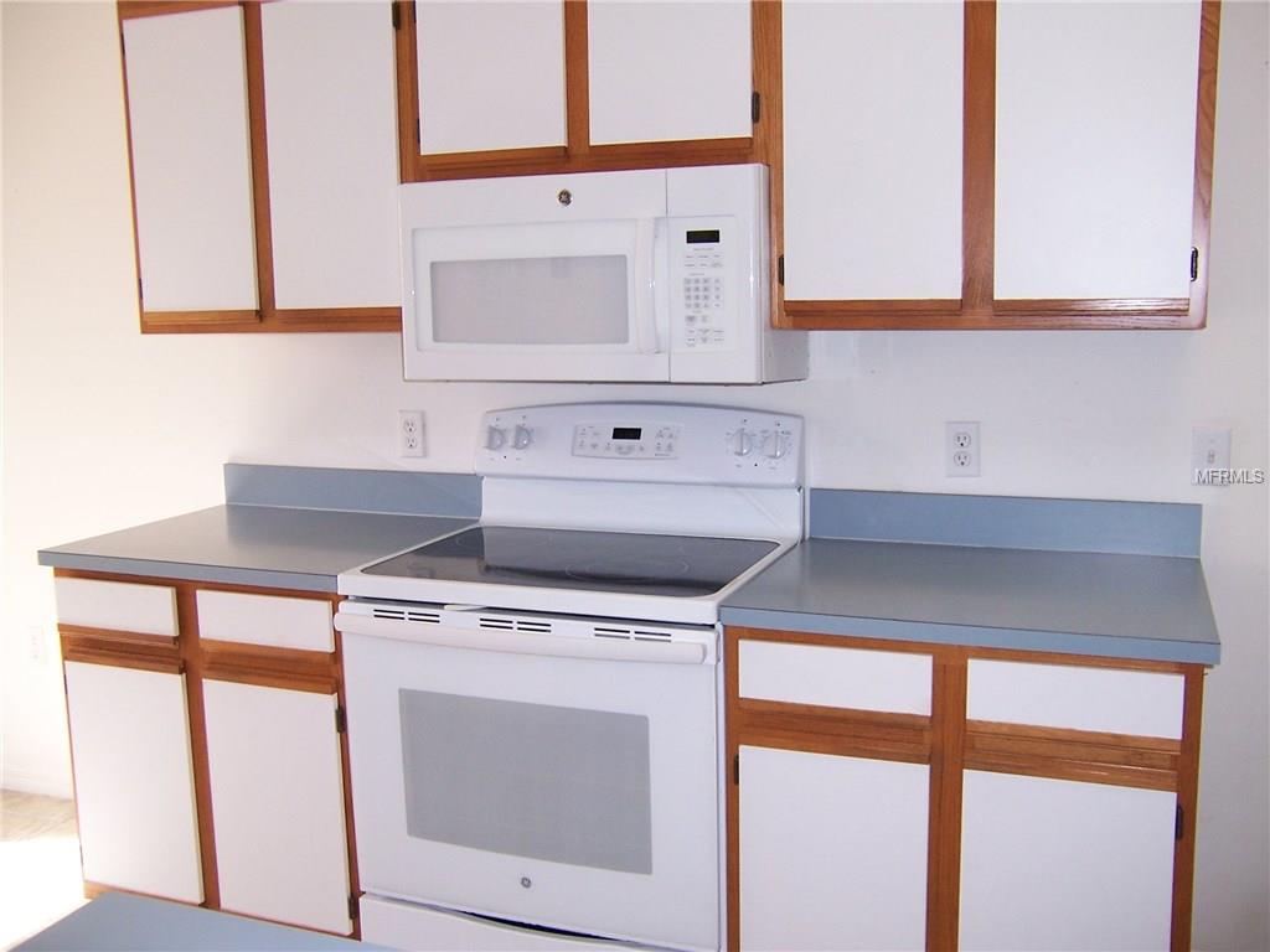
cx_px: 635
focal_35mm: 33
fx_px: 1211
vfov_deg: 42.9
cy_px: 476
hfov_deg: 55.4
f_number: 2.8
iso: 140
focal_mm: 5.5
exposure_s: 1/60
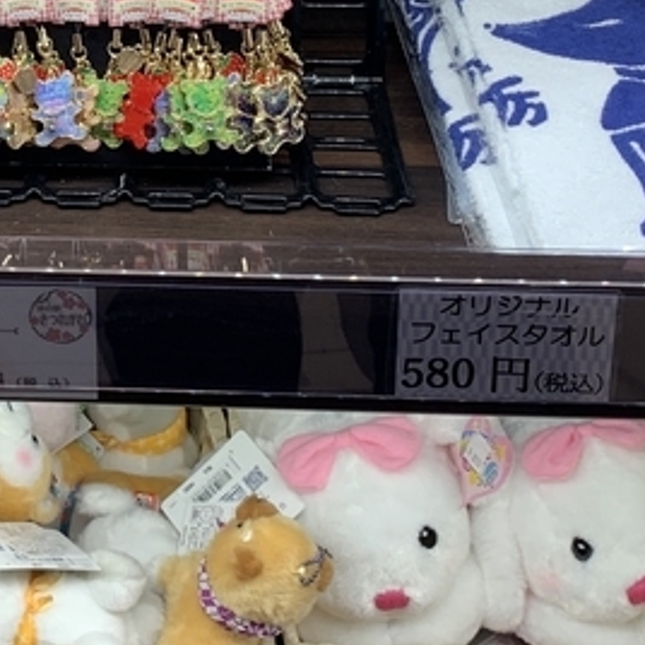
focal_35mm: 103
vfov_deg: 16.4
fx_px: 2171
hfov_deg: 16.4
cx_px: -75
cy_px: -55
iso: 50
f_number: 1.8
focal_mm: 4.25
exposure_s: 1/100
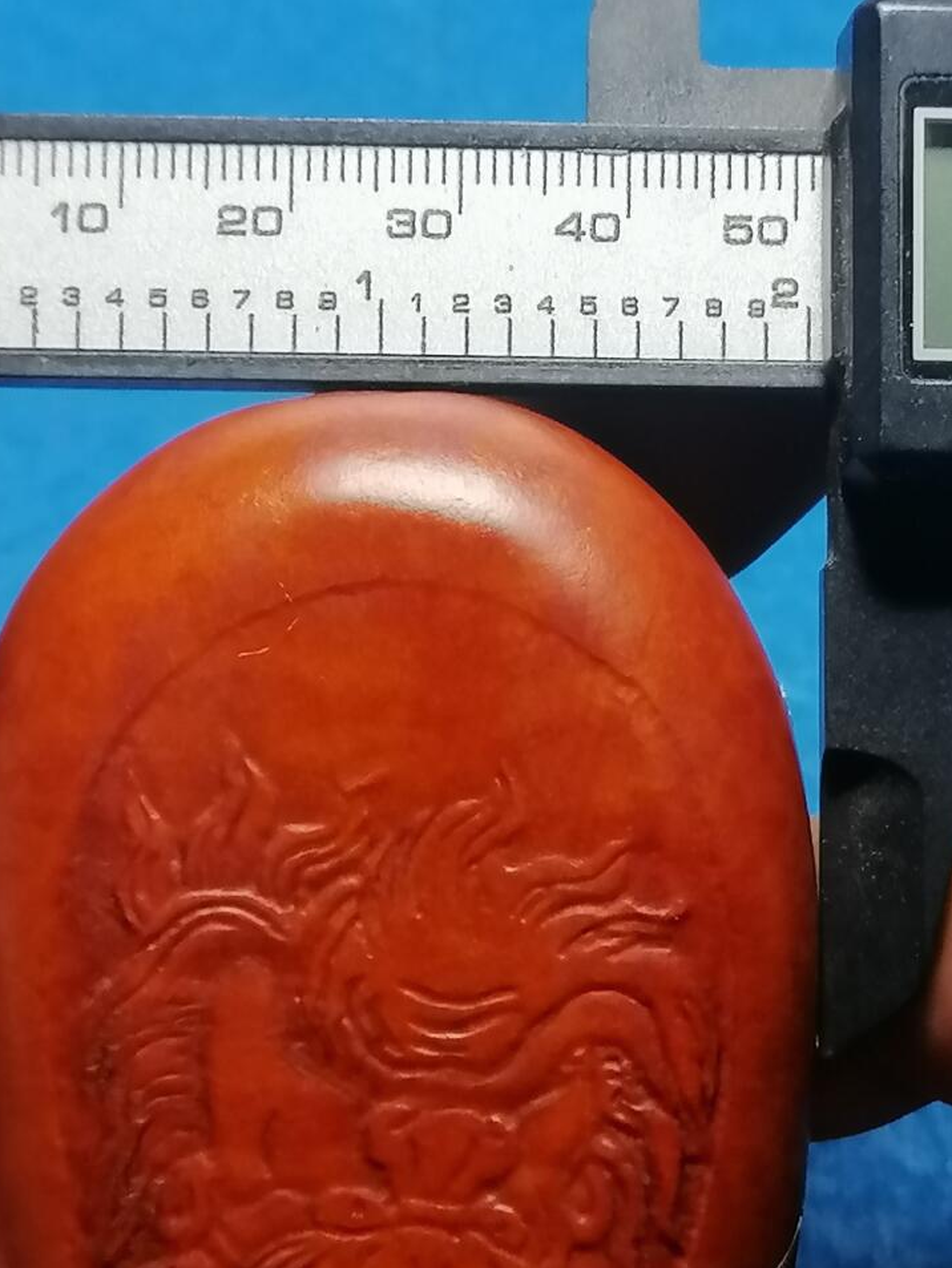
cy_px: 661
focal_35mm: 100
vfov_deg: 19.6
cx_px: 691
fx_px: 3665
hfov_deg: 14.7
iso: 125
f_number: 1.8
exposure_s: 1/33.3
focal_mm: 5.4
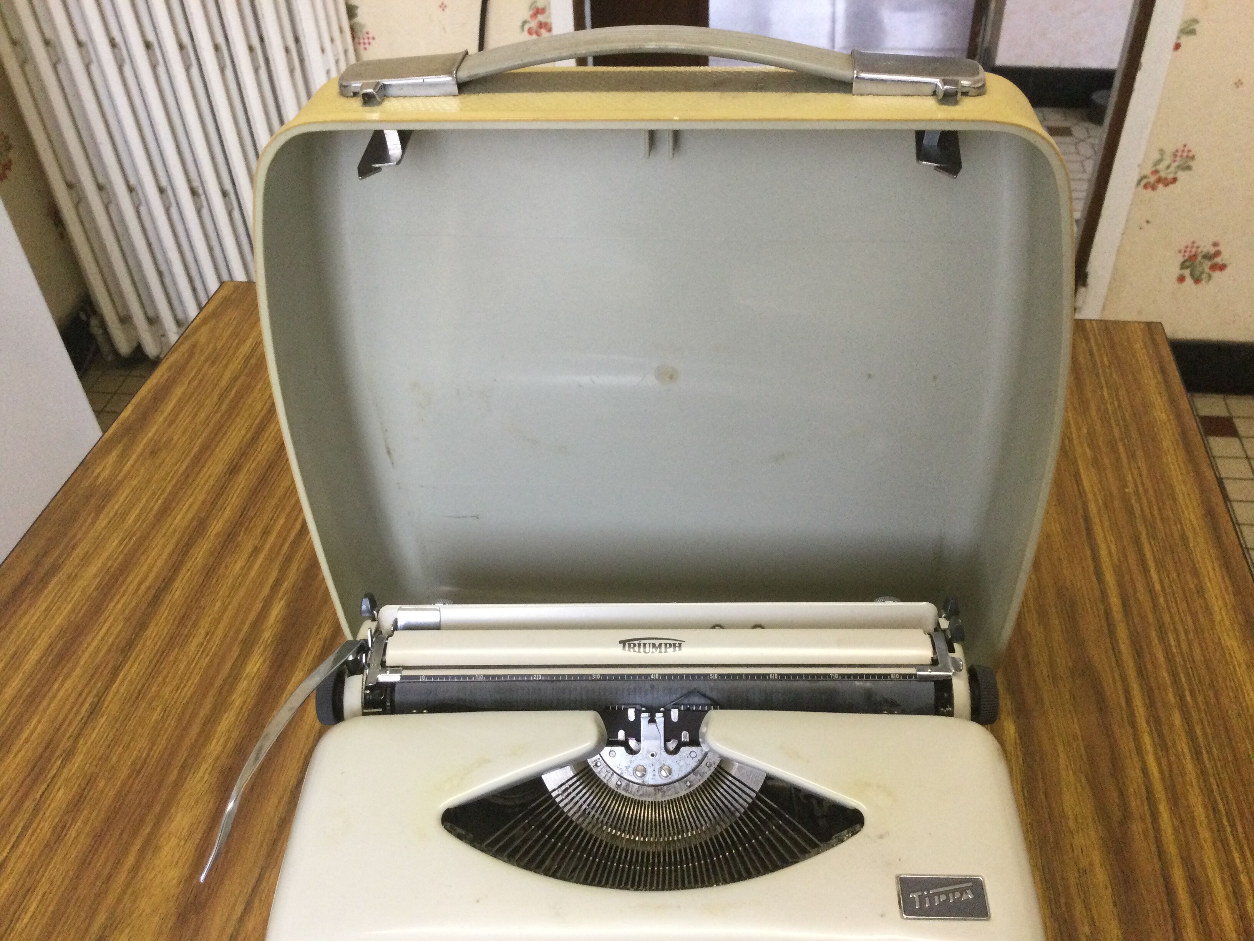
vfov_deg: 45.4
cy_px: 470
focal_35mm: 31
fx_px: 1123
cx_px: 627
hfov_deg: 58.4
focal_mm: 3.3
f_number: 2.4
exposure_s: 1/33
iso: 160
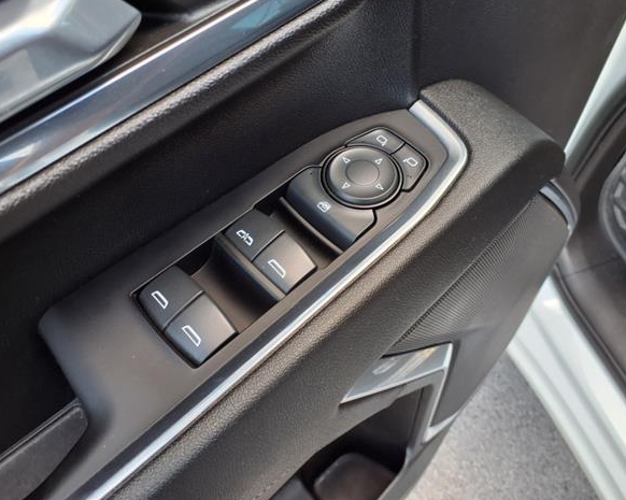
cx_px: 303
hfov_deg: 60.5
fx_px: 537
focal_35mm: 29
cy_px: 247
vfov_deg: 49.9
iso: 40
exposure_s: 1/120
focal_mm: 3.58
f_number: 1.9
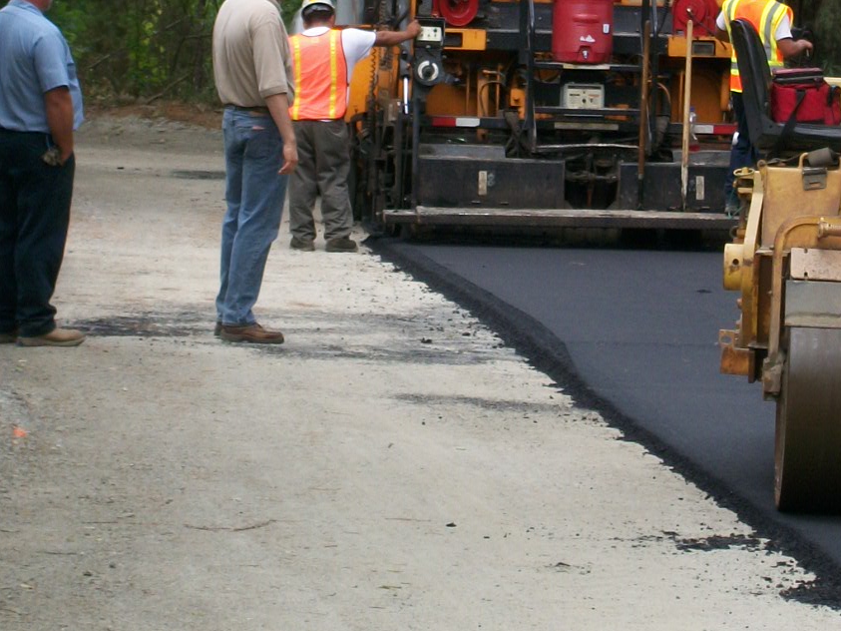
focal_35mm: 255
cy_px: -17
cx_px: 573
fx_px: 6194
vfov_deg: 5.8
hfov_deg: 7.8
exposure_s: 1/100
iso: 80
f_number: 5.7
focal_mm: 18.8
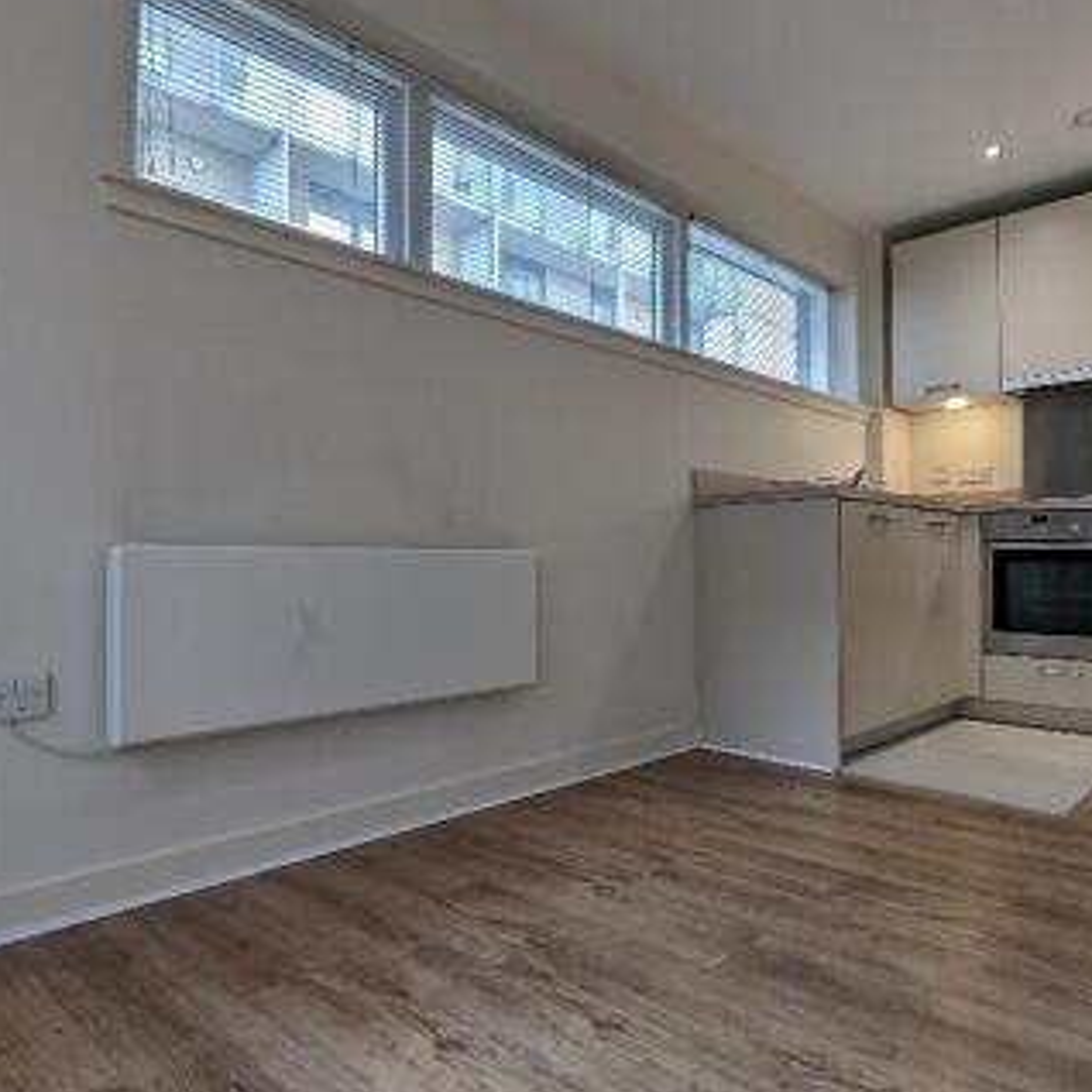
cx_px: 591
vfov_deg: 72.1
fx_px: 749
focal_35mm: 21
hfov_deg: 72.0
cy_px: 551
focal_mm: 1.95
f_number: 2.2
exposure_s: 1/47.3
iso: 46
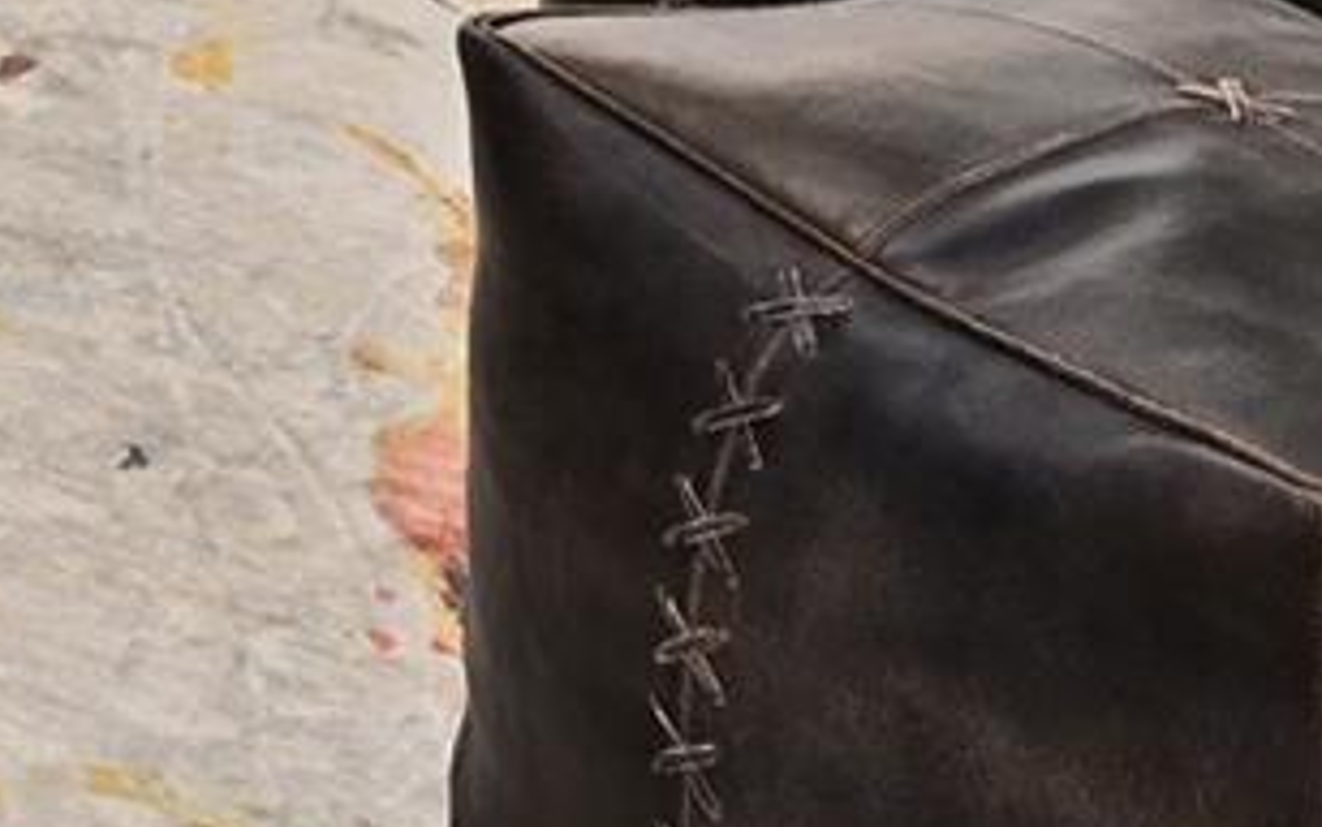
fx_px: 3676
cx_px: -1766
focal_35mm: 102
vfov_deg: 10.3
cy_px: -1421
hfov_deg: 14.4
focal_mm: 15
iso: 800
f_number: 8
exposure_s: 1/2
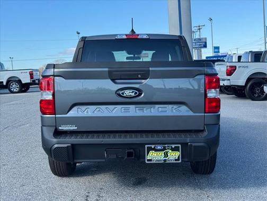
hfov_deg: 39.7
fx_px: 370
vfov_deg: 30.3
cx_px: 134
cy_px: 100
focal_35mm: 48
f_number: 1.78
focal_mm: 6.76
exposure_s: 1/1984
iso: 64
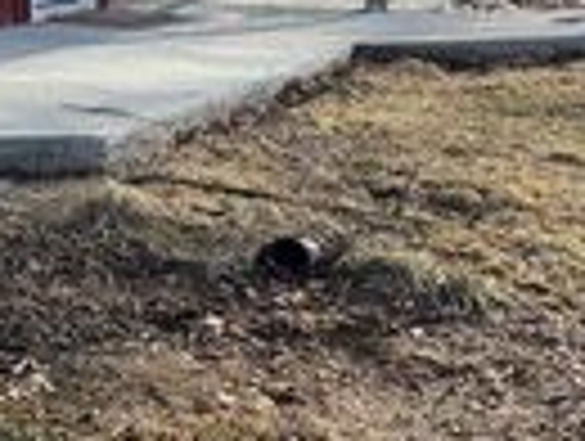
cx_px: -432
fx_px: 1558
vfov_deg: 15.7
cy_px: -47
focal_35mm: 92
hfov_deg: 17.6
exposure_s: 1/1151
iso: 80
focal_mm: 6.76
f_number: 1.78
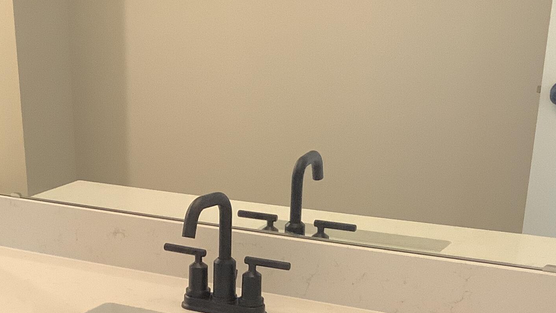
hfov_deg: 29.0
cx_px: 162
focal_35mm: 72
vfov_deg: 15.7
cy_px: 443
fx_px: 1062
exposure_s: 1/50
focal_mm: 3.3
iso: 320
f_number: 2.4
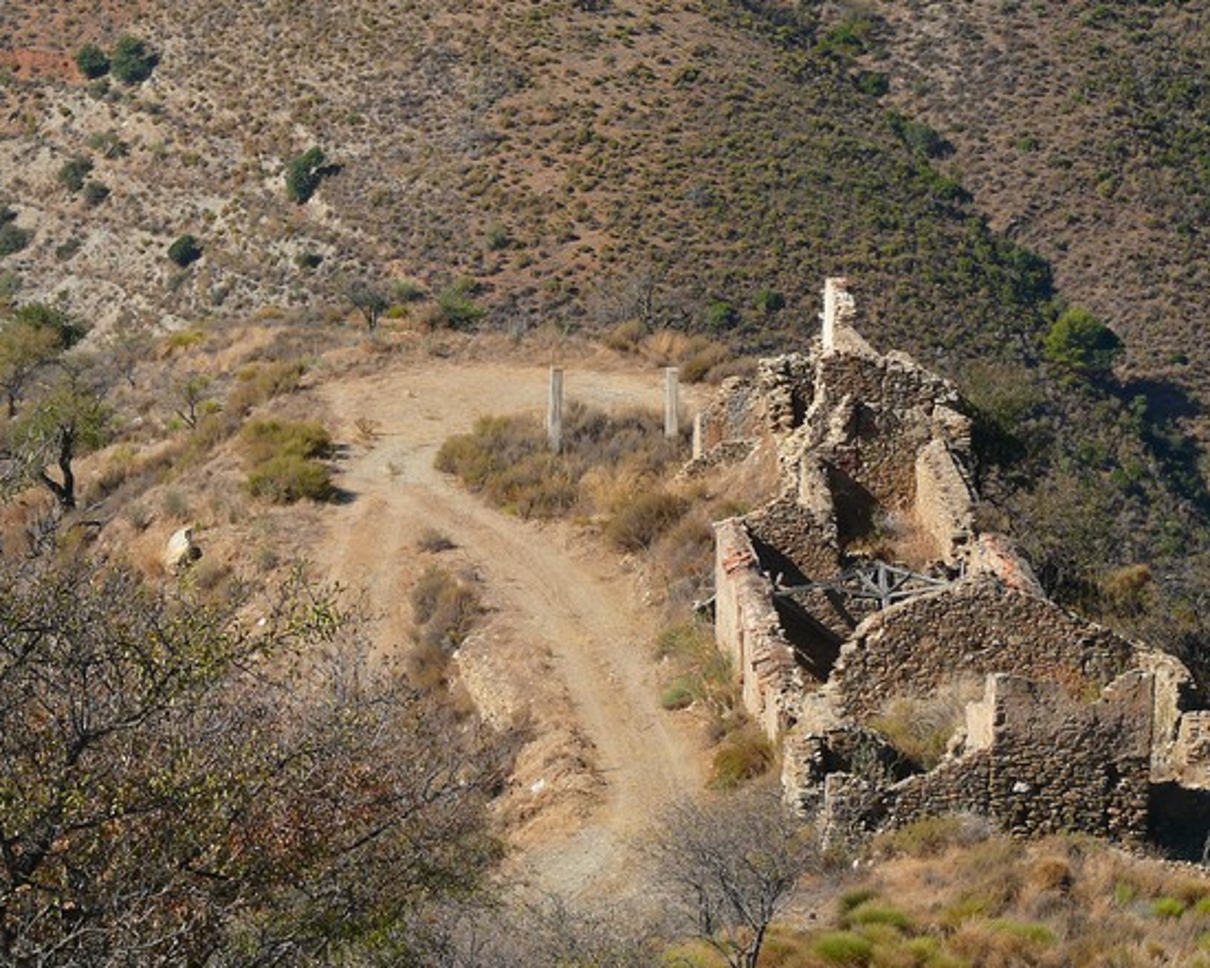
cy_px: 513
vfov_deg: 9.4
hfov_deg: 11.7
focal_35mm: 165
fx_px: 5909
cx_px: 548
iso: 100
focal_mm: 26.2
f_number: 4.5
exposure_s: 1/250
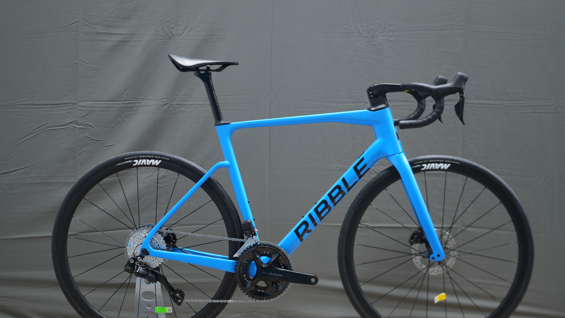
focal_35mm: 74
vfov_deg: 16.3
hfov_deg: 28.6
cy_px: 182
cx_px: 281
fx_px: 1109
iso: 100
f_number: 2.8
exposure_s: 1/15
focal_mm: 70
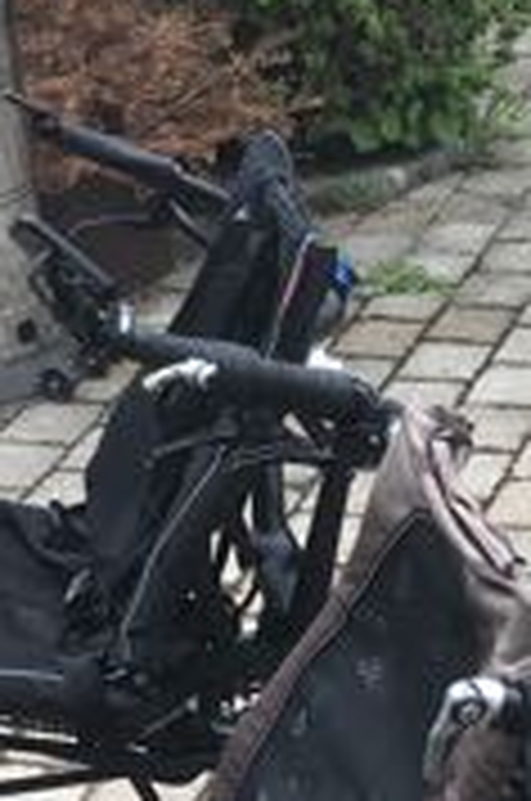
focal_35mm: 105
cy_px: 873
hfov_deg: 13.0
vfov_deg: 18.8
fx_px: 2332
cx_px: 351
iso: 20
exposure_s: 1/321
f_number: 1.8
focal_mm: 3.99
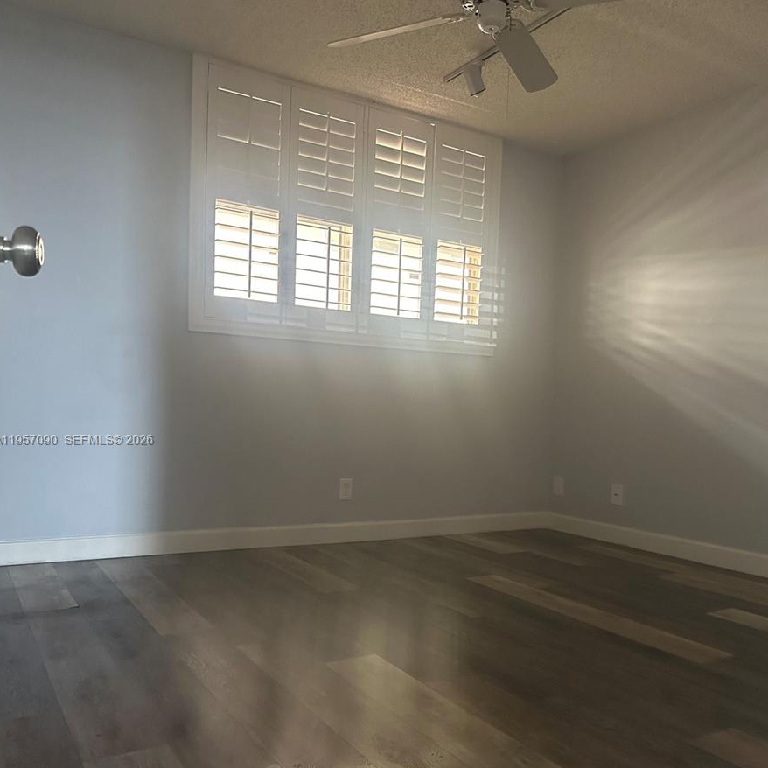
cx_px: 385
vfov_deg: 55.4
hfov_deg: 55.6
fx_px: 728
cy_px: 441
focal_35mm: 29
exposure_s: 1/54
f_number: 1.78
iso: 1000
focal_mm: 6.86
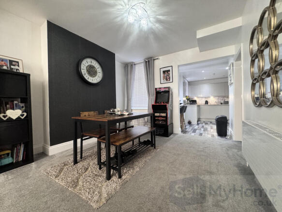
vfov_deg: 85.7
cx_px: 141
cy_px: 106
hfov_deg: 102.1
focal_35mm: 14
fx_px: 114
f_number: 2.2
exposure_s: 1/60
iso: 500
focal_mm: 2.22
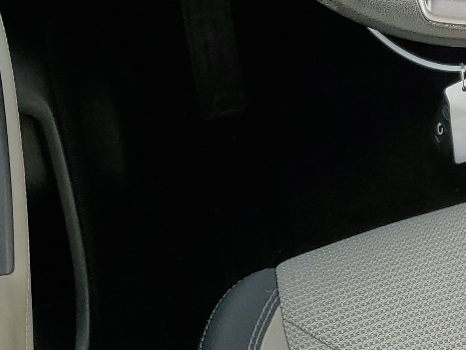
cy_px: -14
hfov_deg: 19.9
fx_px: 1199
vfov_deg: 16.2
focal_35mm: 89
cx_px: 634
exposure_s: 1/588
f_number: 1.5
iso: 50
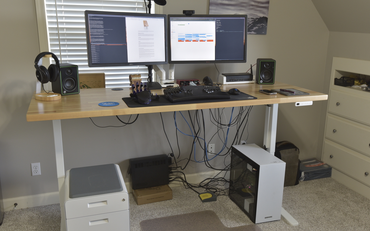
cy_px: 118
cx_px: 186
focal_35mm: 36
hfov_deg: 54.0
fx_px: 363
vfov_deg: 35.3
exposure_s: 1/25
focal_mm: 35
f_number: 8
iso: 800
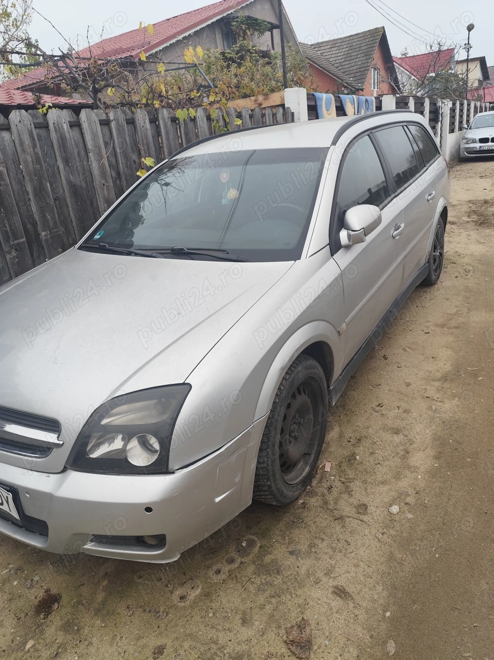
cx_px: 247
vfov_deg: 73.9
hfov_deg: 58.9
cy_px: 330
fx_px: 438
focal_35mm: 23
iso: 64
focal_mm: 6.19
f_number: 1.65
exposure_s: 1/100
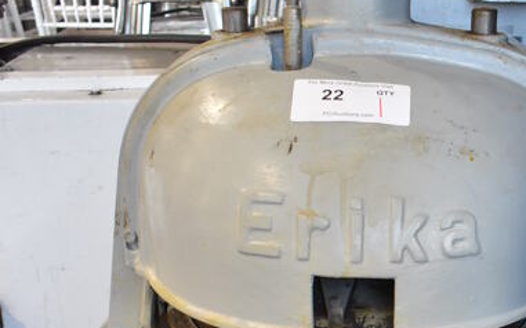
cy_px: 416
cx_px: 377
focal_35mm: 66
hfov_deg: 30.7
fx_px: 946
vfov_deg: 18.5
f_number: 3.5
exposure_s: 1/125
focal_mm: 18
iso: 1100
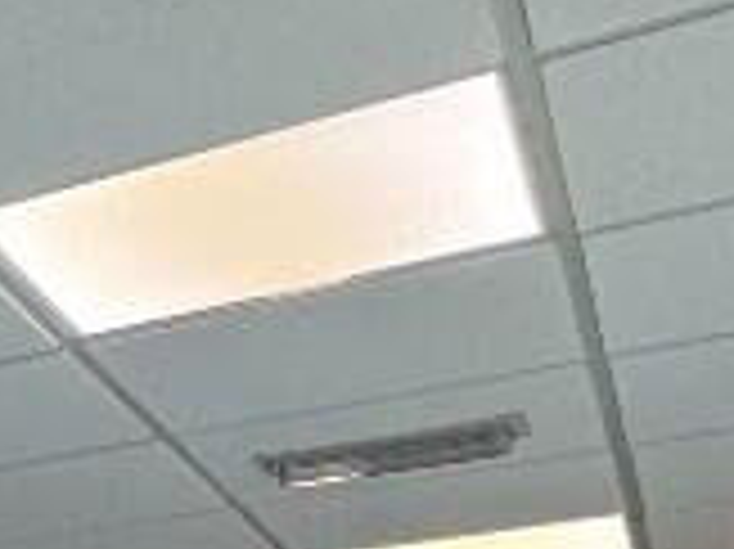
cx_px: -910
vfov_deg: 14.7
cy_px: 981
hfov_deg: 15.4
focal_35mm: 88
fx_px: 1865
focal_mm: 2.22
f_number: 2.2
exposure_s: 1/100
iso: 100
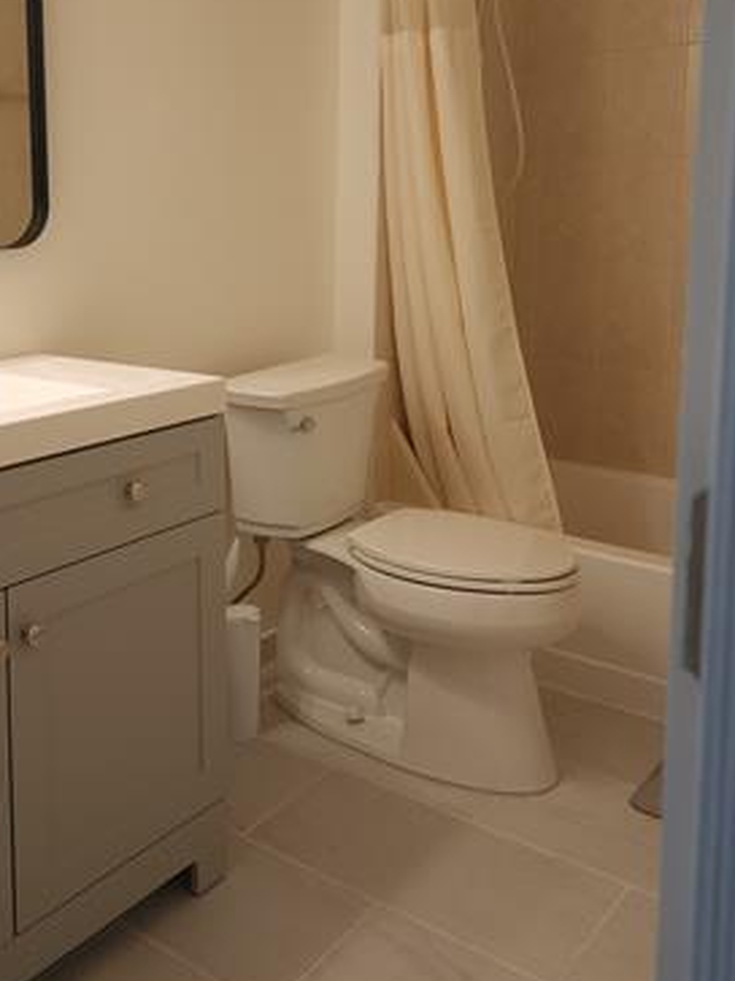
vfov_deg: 48.1
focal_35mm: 38
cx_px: 238
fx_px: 1076
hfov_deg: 37.2
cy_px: 316
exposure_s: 1/60
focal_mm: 6.4
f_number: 1.8
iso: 125
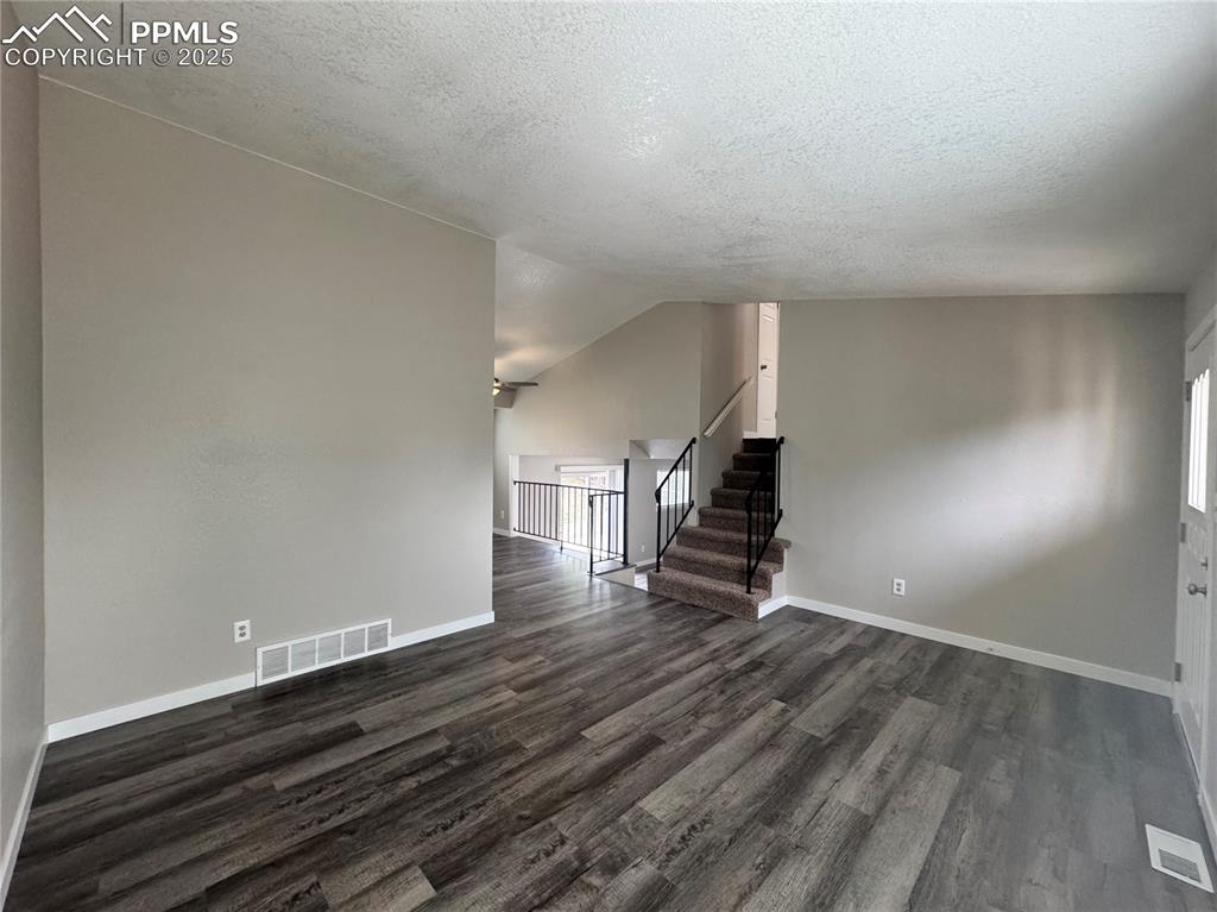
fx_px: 492
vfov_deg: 85.6
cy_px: 456
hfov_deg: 102.1
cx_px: 608
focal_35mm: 14
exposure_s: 1/120
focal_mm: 2.22
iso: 320
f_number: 2.2
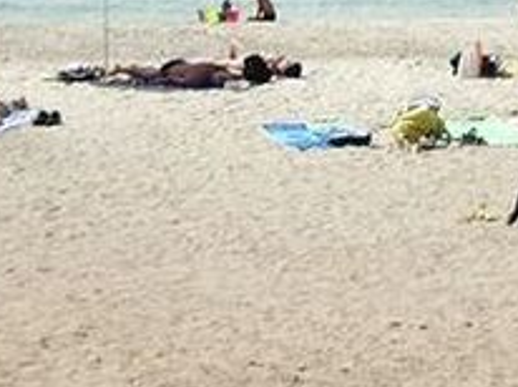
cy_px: -74
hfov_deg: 12.1
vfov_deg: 9.0
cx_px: 448
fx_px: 2436
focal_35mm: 163
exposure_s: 1/640
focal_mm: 5.8
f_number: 4.3
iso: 50
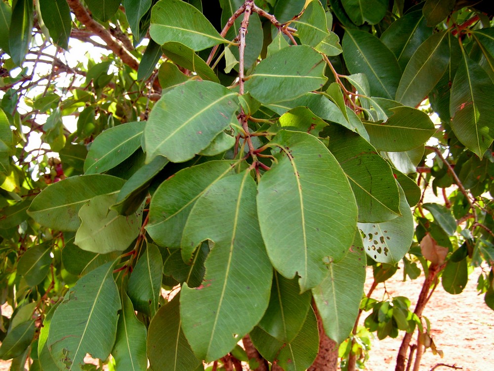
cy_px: 186
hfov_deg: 49.0
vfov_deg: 37.7
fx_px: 542
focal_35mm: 38
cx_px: 247
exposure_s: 1/80
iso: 50
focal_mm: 6.3
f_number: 4
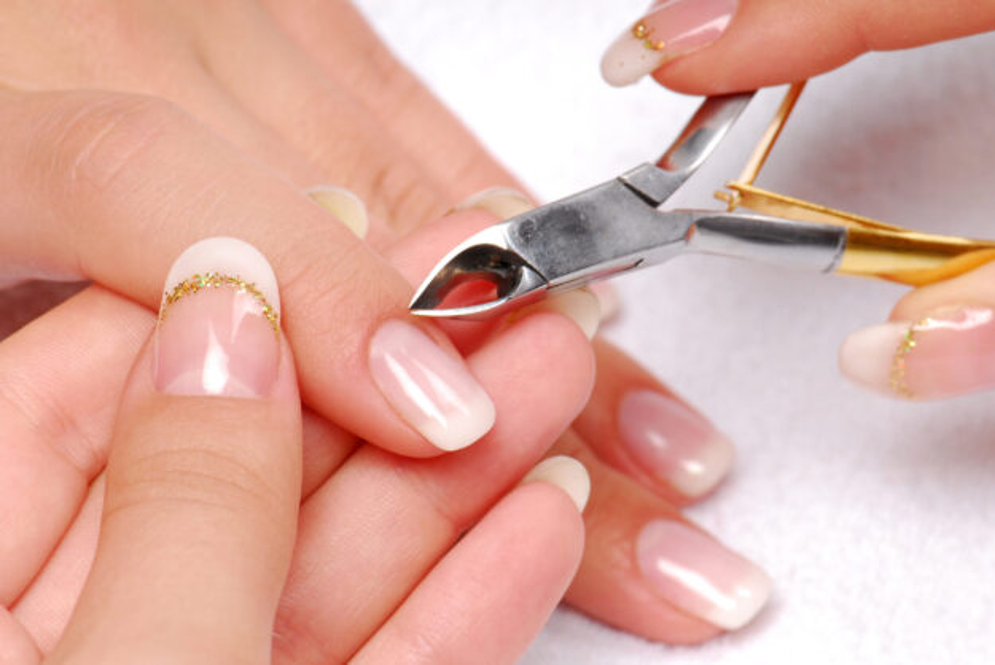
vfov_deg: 8.7
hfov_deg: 13.0
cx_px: 498
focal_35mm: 158
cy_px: 332
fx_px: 4357
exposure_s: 1/250
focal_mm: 105
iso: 200
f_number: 13
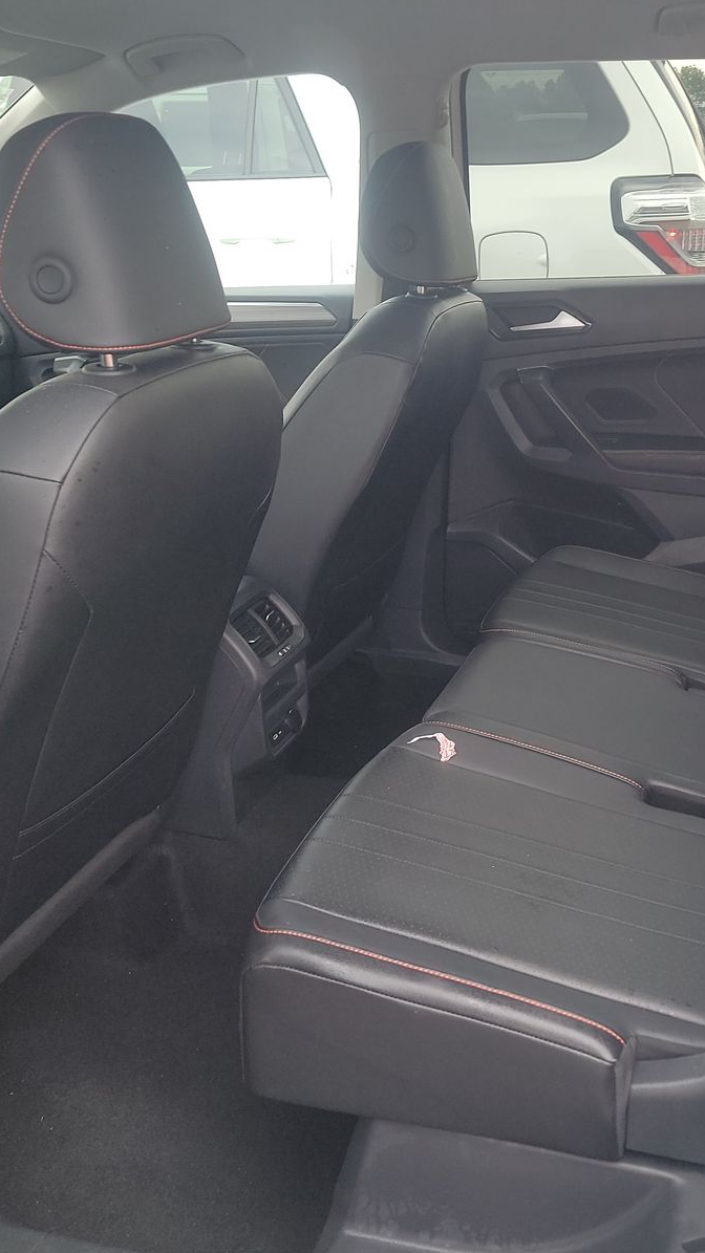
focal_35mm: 35
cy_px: 627
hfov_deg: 33.2
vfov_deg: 56.6
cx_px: 515
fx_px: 1163
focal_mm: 6.7
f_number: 1.8
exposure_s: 1/59
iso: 129
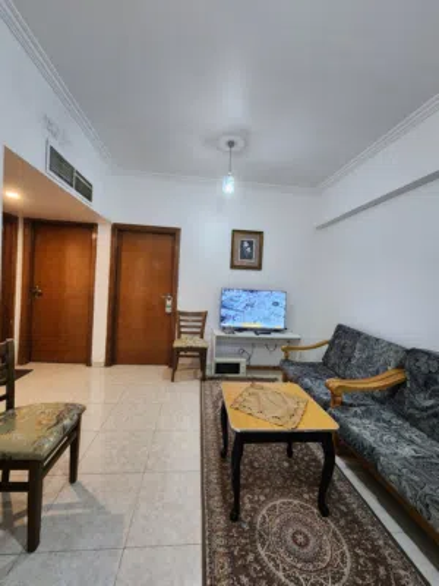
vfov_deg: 106.2
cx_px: 220
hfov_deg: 89.9
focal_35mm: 13
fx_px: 220
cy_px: 293
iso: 500
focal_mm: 2.2
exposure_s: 1/33.3
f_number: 2.2
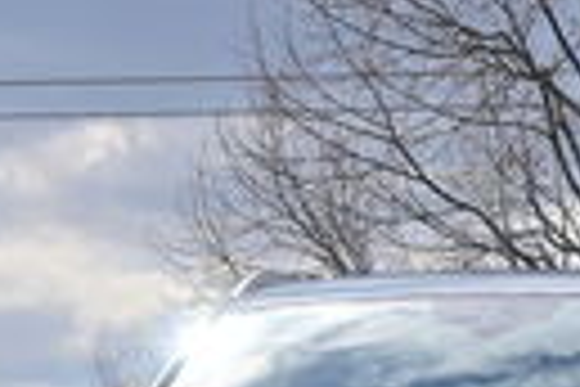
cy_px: 731
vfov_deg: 5.1
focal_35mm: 264
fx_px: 4259
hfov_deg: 7.6
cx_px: 998
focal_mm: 37
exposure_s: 1/400
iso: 100
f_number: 10
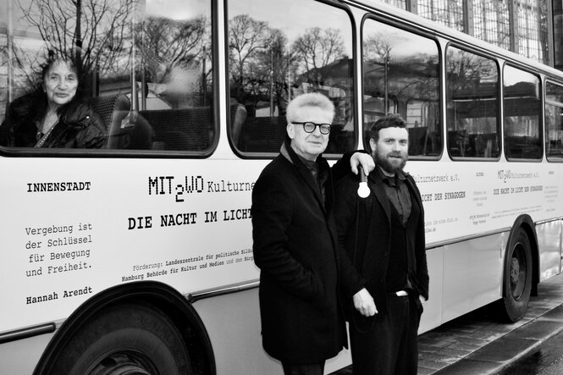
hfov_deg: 37.9
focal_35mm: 52
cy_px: 188
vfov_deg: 25.7
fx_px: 821
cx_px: 282
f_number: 4.5
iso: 400
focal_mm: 35
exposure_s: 1/60
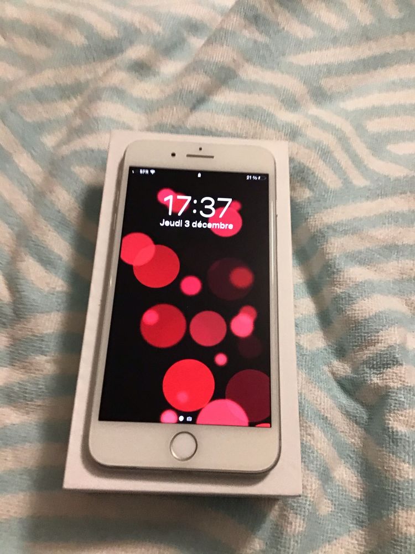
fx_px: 496
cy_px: 277
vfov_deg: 58.4
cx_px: 208
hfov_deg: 45.4
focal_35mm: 31
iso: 200
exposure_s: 1/25
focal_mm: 3.3
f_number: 2.4
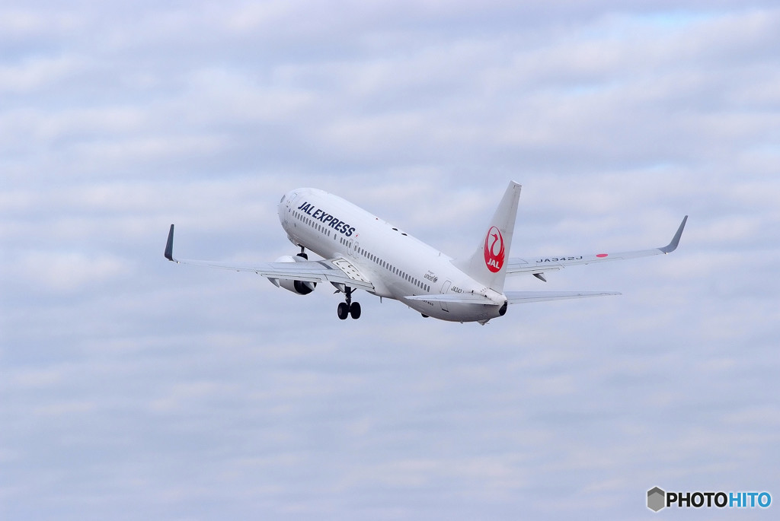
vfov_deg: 3.8
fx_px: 7808
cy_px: 260
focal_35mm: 360
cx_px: 390
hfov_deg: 5.7
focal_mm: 240
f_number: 7.1
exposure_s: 1/3500
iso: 800
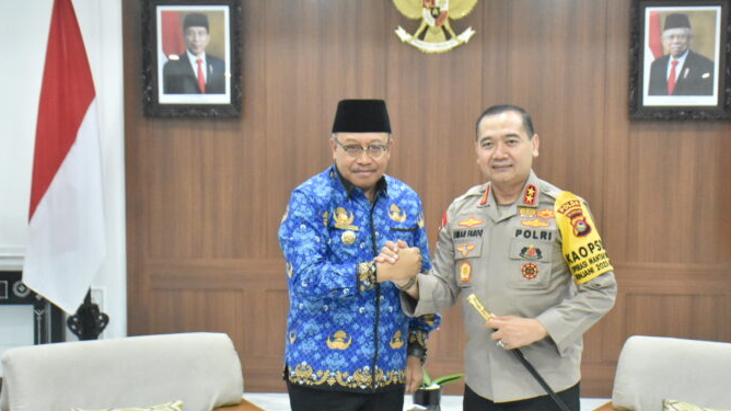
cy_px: 209
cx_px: 416
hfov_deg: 22.7
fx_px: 1821
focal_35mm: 94
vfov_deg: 12.9
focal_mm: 52
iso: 5000
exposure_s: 1/160
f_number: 4.8
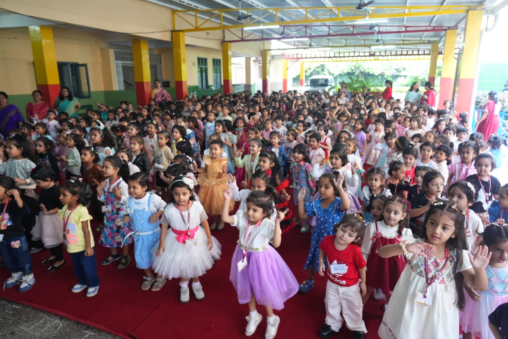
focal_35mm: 24
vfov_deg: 53.1
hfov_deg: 73.7
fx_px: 339
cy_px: 170
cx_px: 254
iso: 3200
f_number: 4
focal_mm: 24
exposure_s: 1/160
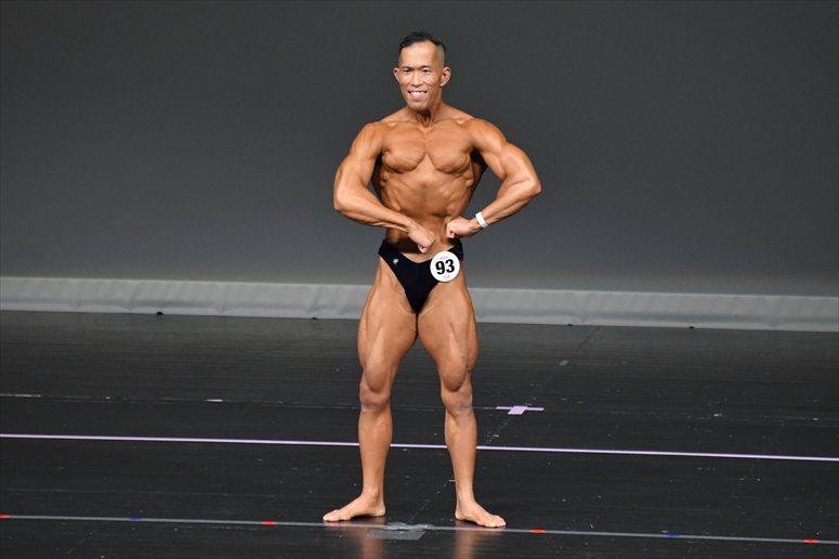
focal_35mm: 450
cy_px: 280
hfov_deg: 4.6
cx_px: 420
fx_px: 10483
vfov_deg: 3.1
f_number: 5.6
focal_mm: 300
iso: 4000
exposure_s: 1/400
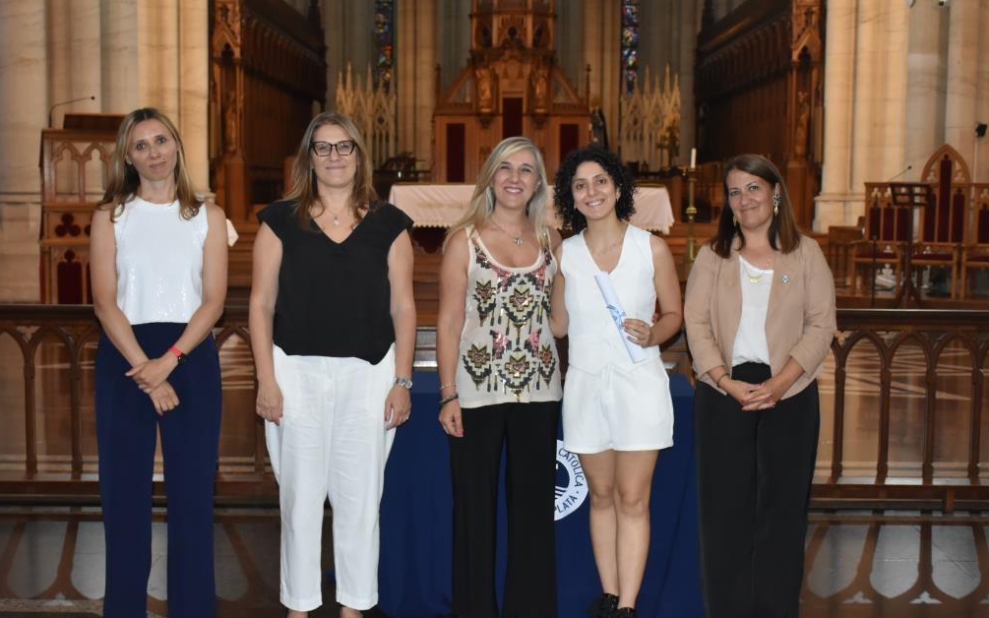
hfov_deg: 37.2
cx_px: 499
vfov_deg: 23.7
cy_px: 323
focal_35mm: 55
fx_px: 1469
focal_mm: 35
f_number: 5.6
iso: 1600
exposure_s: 1/60
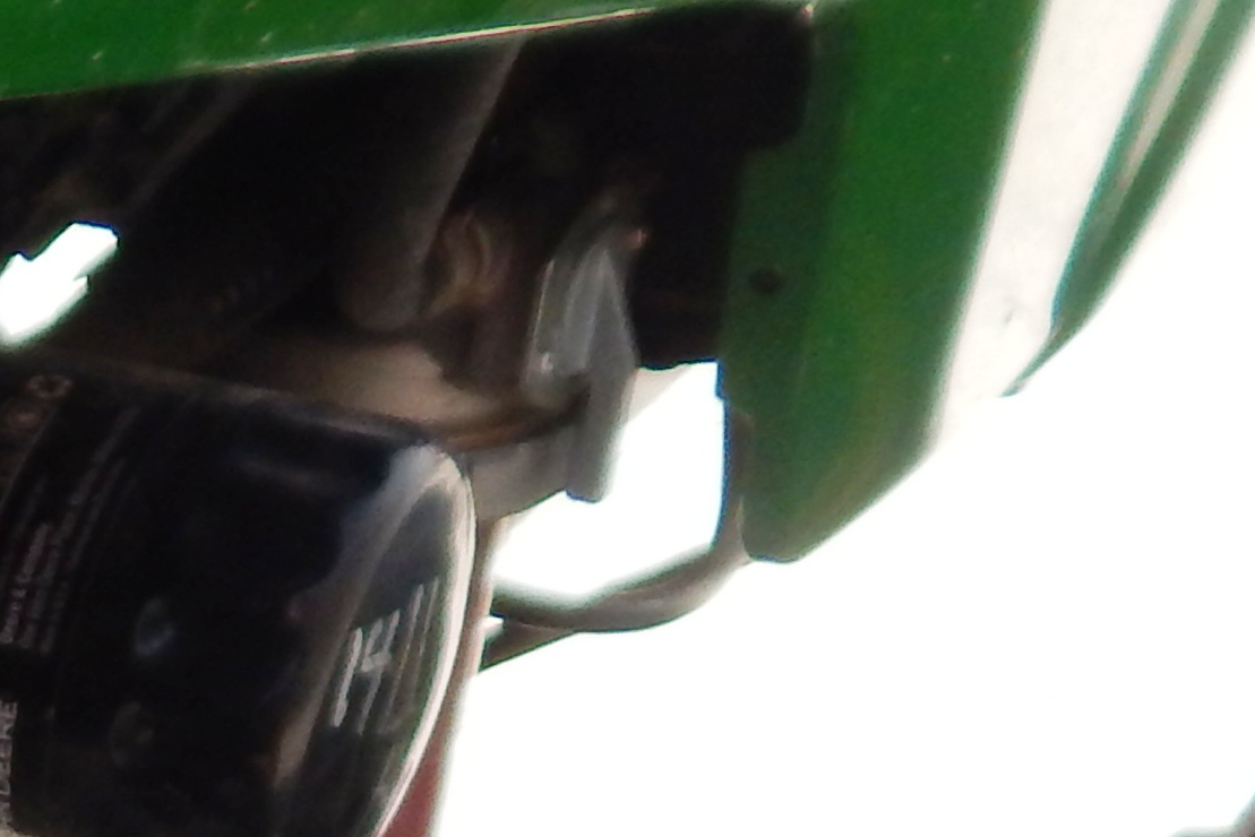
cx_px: -964
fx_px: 3766
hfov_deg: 16.1
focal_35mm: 108
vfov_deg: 11.2
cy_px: 1797
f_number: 3.1
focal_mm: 4.5
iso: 125
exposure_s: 1/500
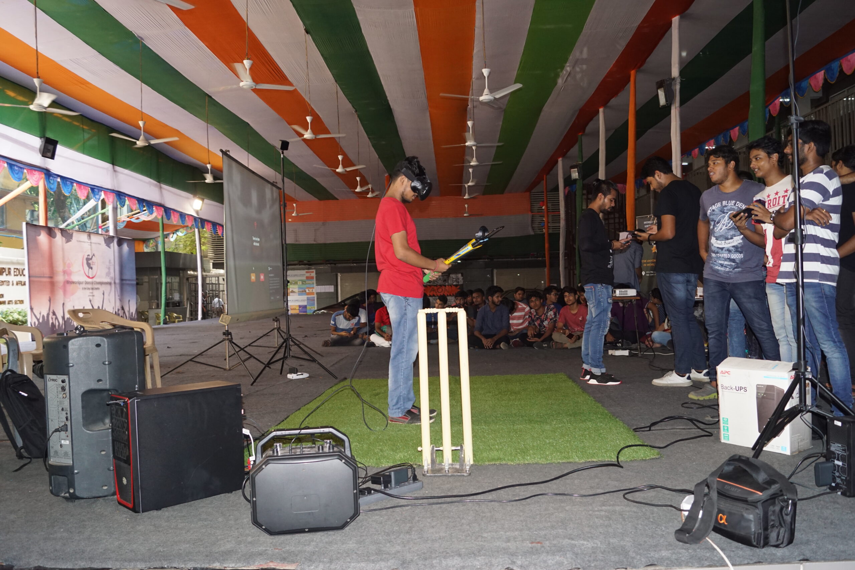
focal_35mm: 27
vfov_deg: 47.9
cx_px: 428
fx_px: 641
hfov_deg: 67.4
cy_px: 285
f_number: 3.5
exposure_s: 1/160
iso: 800
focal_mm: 18
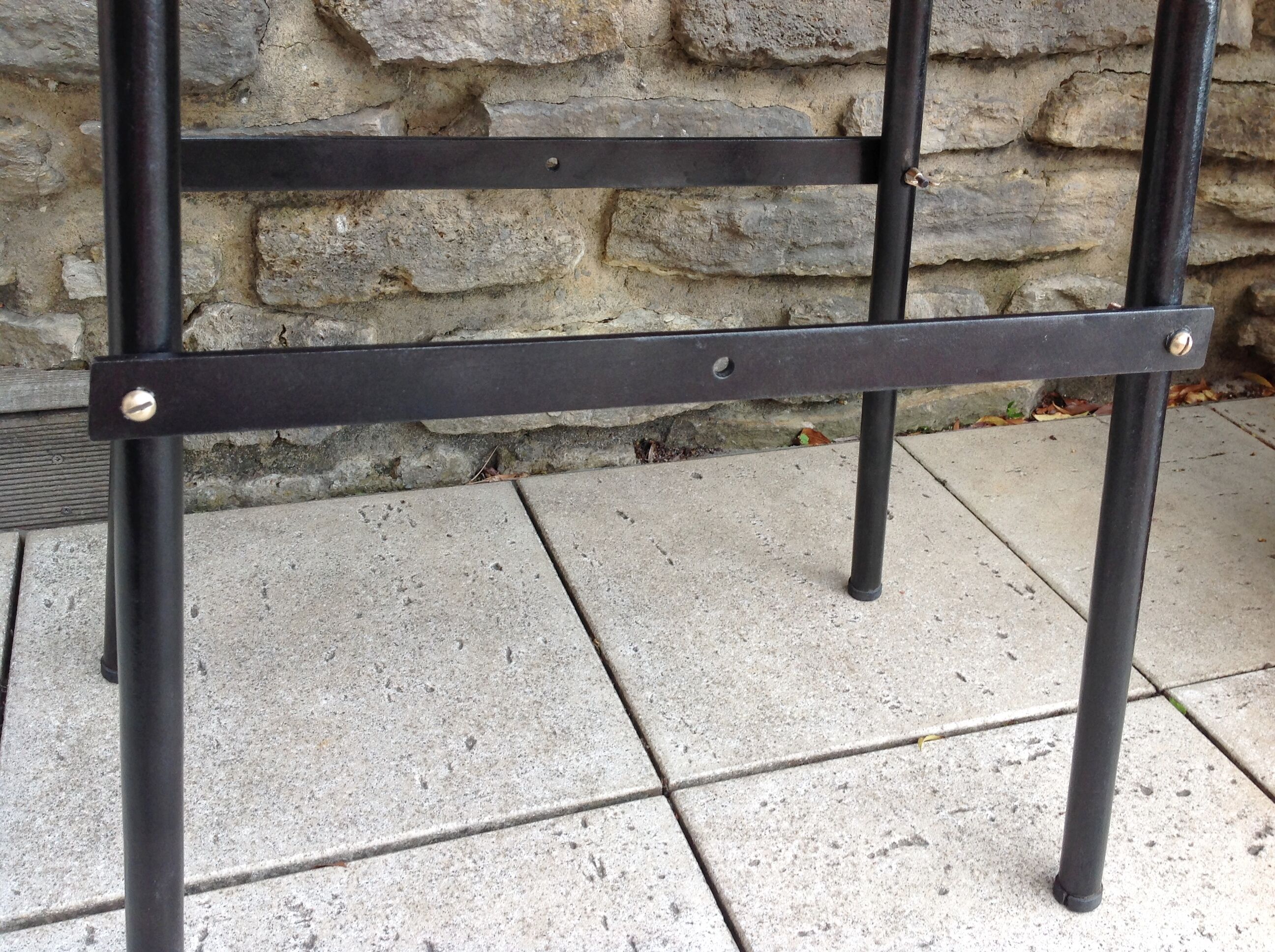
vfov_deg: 40.6
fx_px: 1287
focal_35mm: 35
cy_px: 476
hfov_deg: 52.7
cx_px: 638
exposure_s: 1/60
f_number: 2.4
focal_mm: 4.28
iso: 50
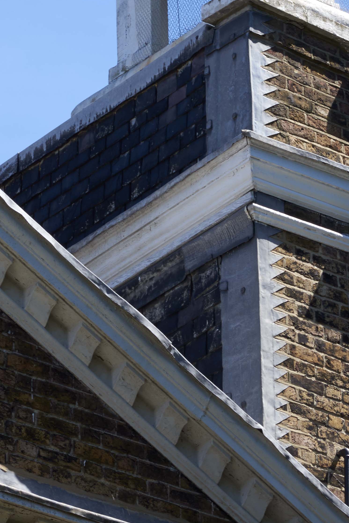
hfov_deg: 4.9
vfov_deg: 7.3
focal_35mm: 280
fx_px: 4068
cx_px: 324
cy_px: 121
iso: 125
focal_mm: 85
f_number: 11
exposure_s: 1/80
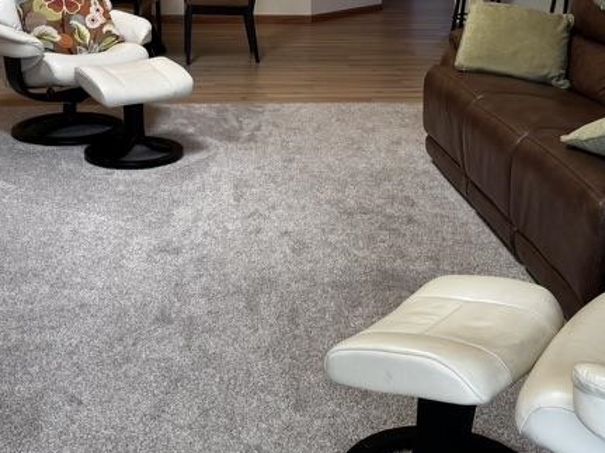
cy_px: -45
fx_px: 996
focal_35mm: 57
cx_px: 248
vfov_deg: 24.0
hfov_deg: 33.7
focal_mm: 6.76
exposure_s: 1/120
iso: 160
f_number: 1.78
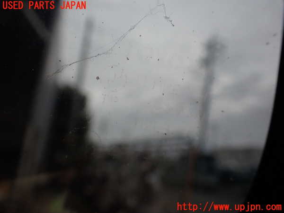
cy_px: 106
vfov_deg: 46.8
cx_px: 142
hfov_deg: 60.0
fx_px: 246
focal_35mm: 30
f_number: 2.3
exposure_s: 1/125
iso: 160
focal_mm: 5.4
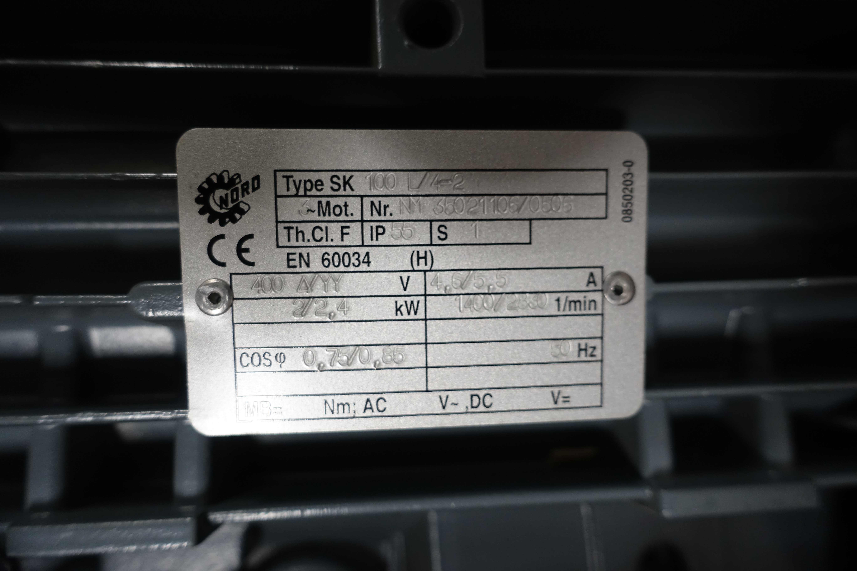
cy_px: 286
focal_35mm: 24
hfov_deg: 73.7
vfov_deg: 53.1
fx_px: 571
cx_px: 428
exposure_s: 1/60
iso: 500
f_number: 2.8
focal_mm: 8.8
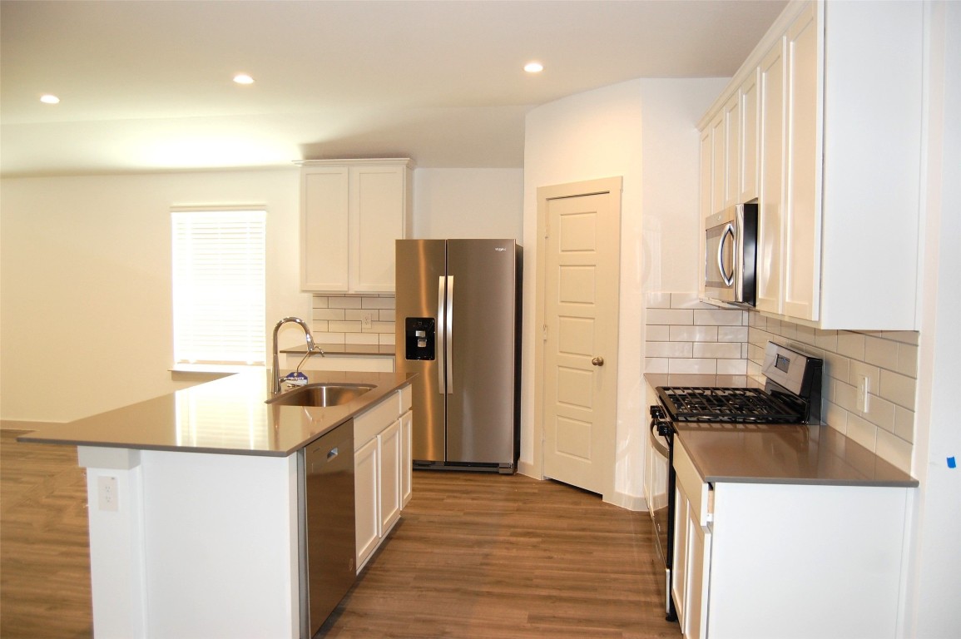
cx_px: 480
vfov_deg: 47.9
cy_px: 320
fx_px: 720
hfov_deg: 67.4
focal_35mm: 27
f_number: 3.5
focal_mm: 18
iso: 400
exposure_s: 1/60
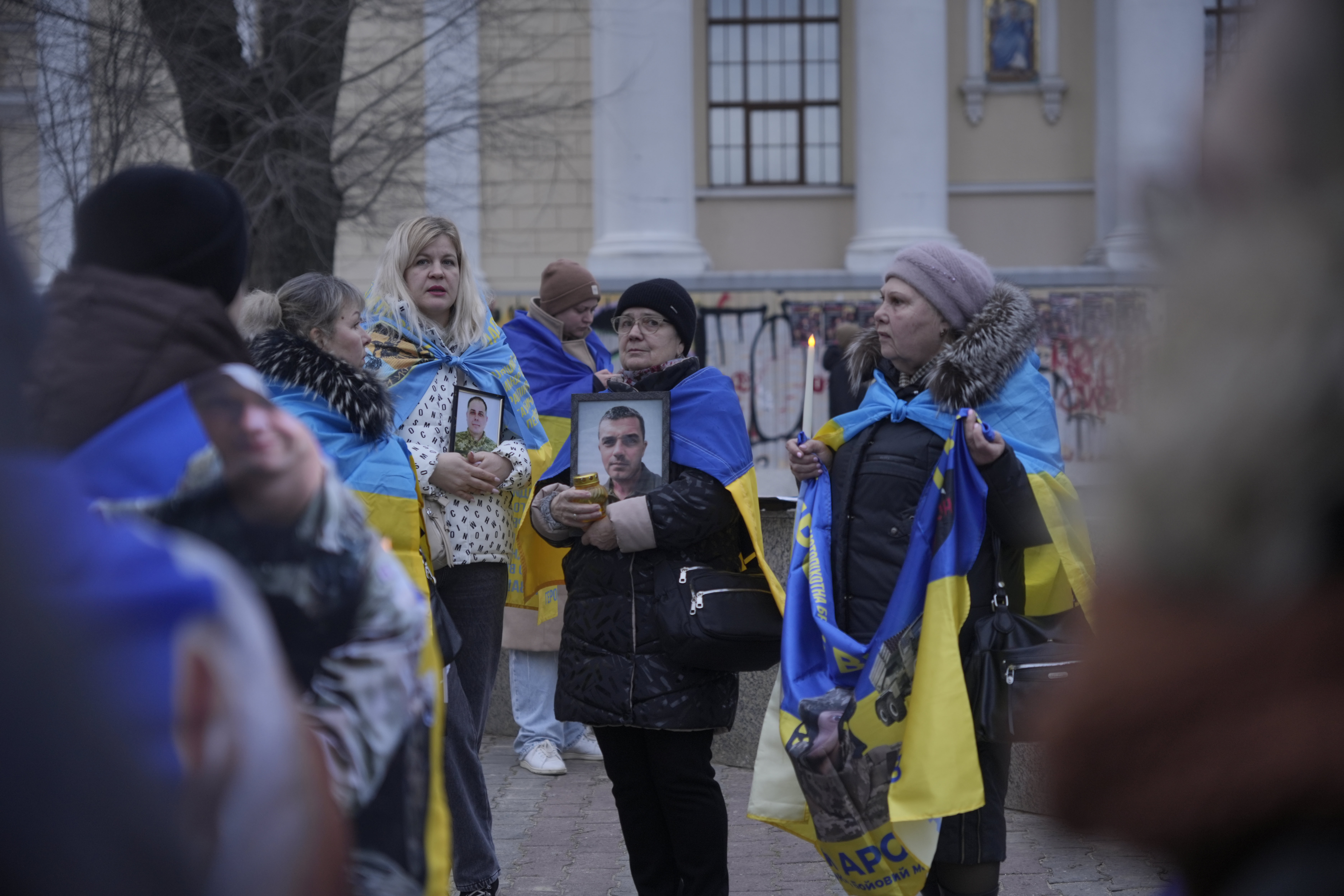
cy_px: 448
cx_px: 672
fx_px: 2613
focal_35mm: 70
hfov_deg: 28.8
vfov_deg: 19.5
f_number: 2.8
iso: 250
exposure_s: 1/100
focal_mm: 70
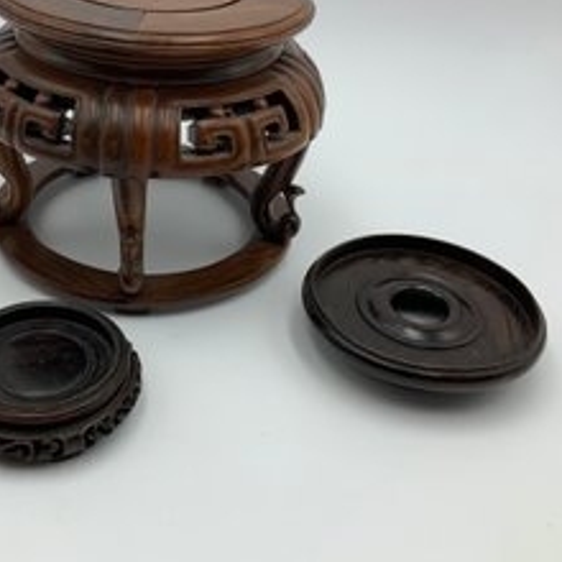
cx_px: 188
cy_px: 241
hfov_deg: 41.3
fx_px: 735
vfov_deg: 41.8
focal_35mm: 40
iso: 16
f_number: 1.8
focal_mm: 3
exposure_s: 1/249
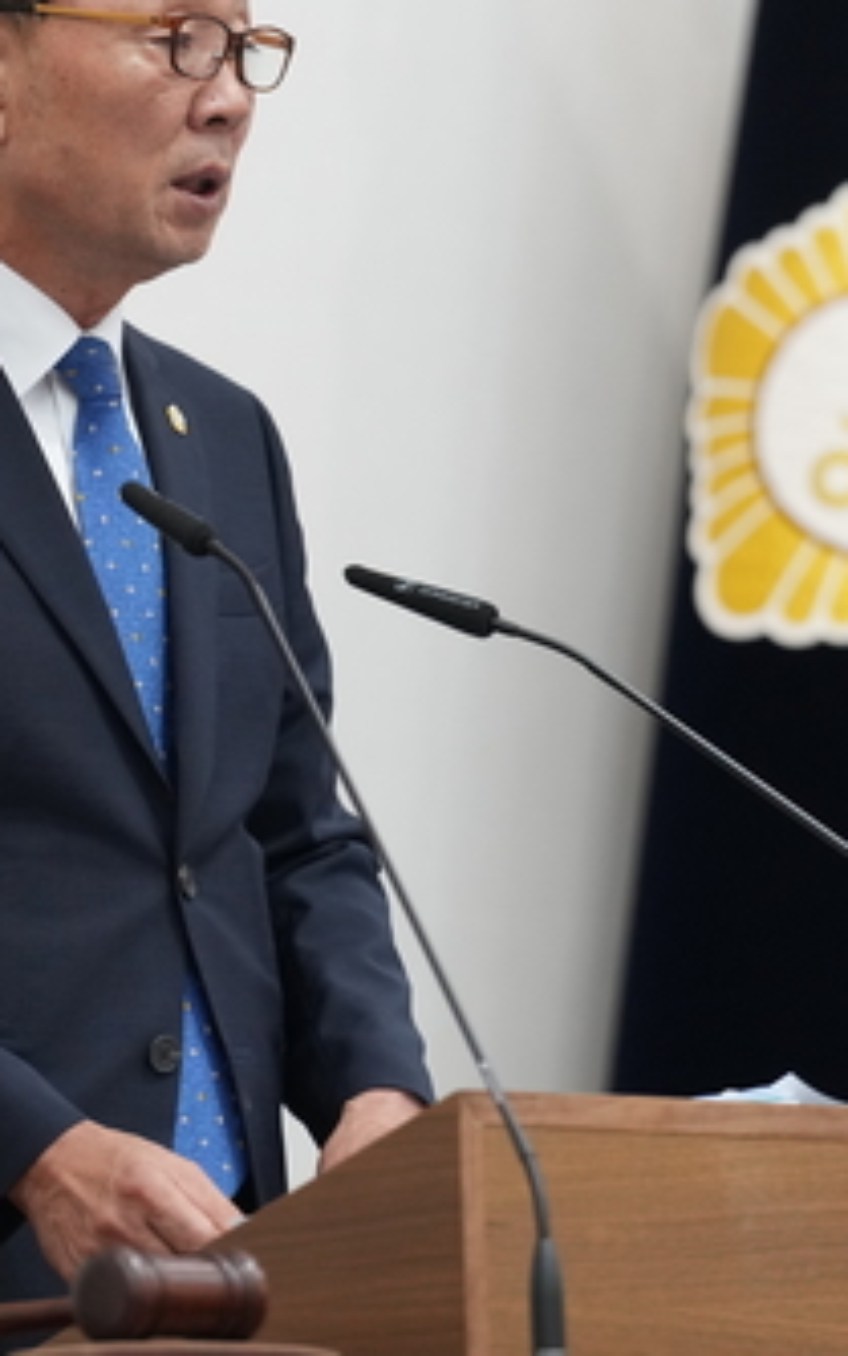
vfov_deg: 6.0
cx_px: 483
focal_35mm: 352
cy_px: 570
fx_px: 13005
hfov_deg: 3.7
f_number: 2.8
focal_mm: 165
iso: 2000
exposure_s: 1/320
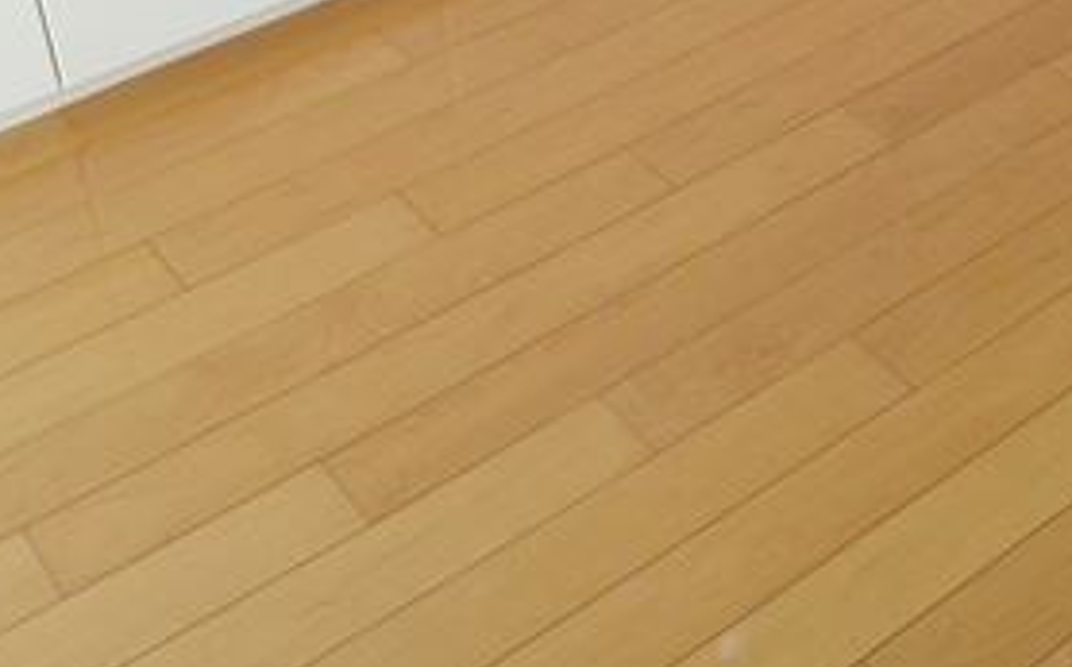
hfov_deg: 30.1
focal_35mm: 66
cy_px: -139
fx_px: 1926
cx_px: 906
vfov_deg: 18.6
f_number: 2.4
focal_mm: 2.87
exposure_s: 1/71.4
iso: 71
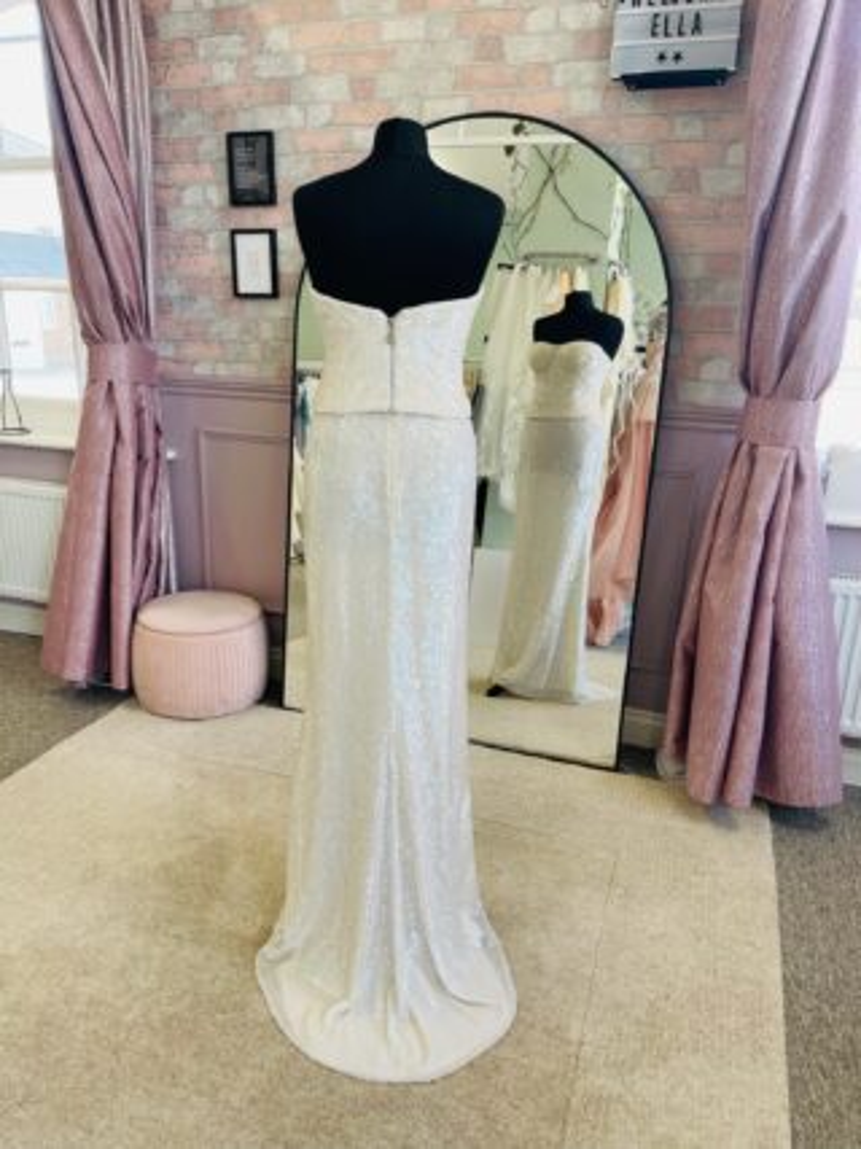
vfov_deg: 69.4
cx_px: 430
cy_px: 574
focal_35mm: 25
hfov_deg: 54.9
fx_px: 830
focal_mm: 5.1
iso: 40
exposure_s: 1/121
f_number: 1.6
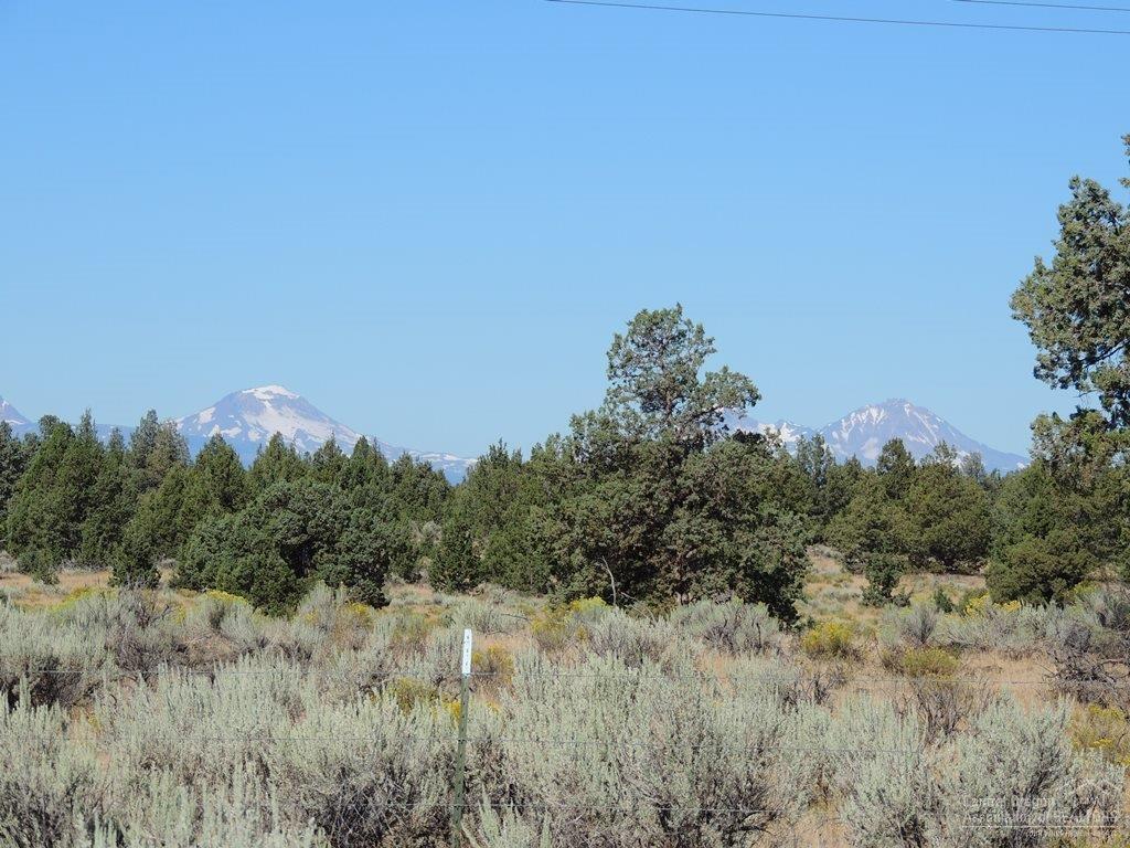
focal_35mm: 155
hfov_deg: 12.7
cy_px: 424
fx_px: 5060
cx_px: 565
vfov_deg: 9.6
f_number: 4.4
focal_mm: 27.6
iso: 100
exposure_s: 1/1000
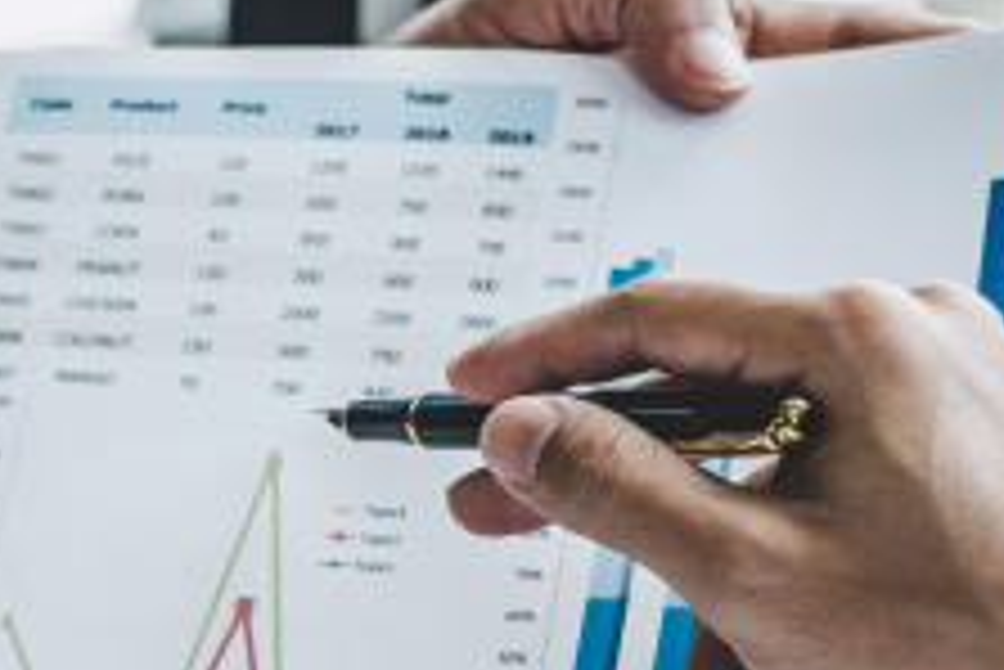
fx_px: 4967
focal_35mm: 178
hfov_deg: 11.4
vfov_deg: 7.6
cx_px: -77
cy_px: 935
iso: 200
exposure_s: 1/200
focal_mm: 35
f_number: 2.8
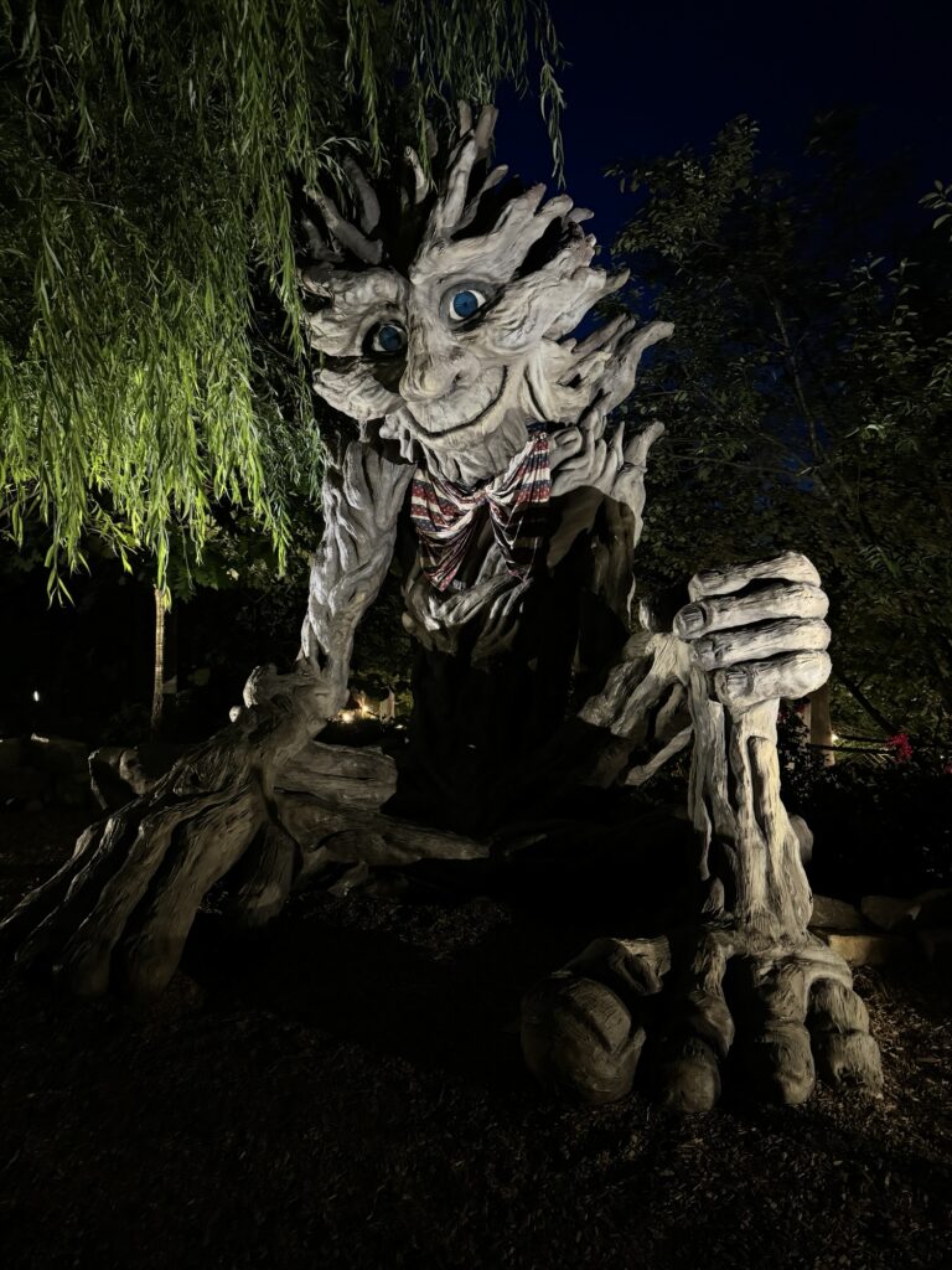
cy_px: 635
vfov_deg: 71.6
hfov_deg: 56.8
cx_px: 476
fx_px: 880
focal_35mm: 24
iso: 1600
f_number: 1.78
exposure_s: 1/30
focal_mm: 6.76
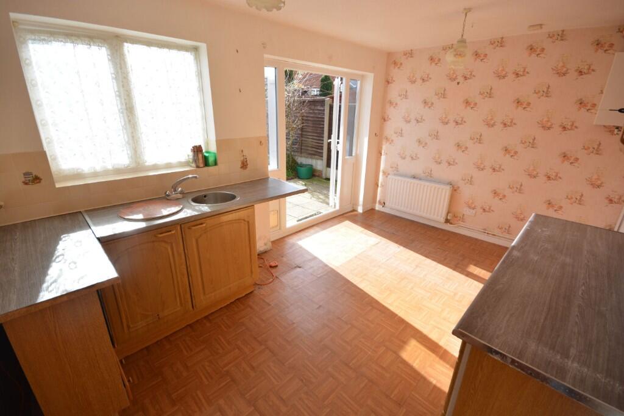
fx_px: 260
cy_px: 208
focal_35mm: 15
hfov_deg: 100.4
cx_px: 312
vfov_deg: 77.3
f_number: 8
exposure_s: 1/200
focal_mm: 10
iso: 400
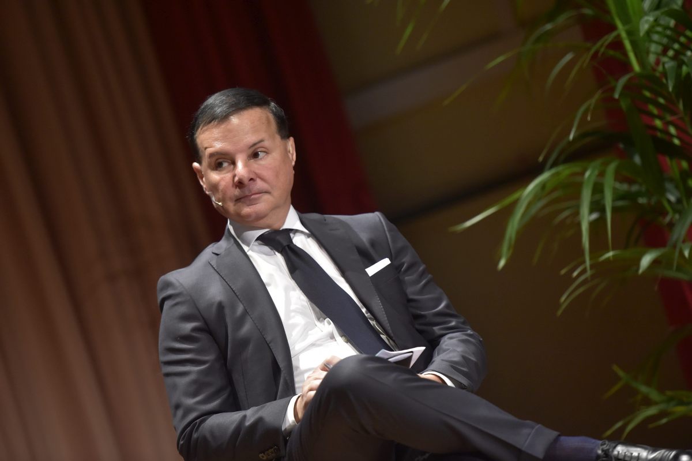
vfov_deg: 7.6
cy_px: 230
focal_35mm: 180
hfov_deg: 11.4
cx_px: 346
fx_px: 3458
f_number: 5.6
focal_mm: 180
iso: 4000
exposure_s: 1/250
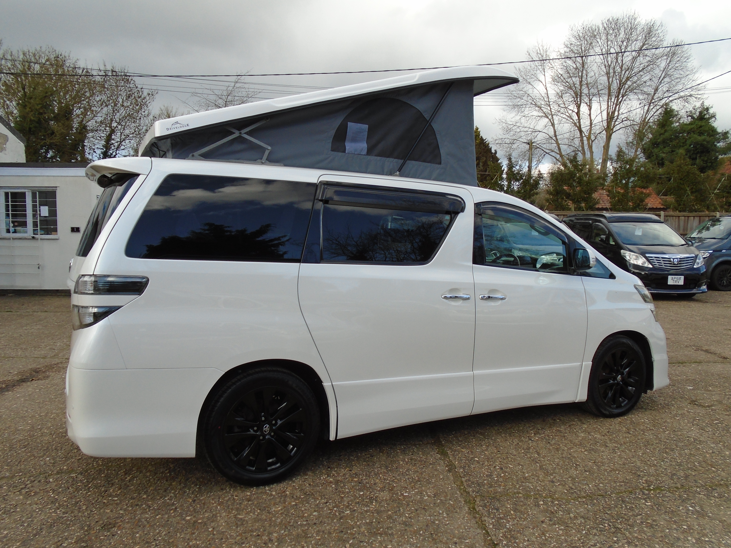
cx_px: 366
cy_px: 274
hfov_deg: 67.3
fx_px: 549
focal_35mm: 26
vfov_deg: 53.1
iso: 100
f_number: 3.2
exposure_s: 1/500
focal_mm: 4.6
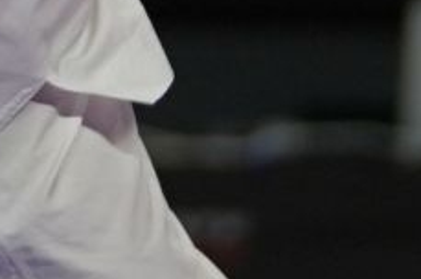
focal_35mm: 1818
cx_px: -552
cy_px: -586
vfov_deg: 0.8
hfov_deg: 1.1
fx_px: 21230
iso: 800
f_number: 2.8
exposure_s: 1/1000
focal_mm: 154
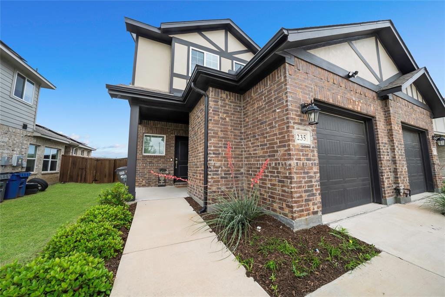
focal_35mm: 12
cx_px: 222
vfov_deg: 90.0
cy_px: 148
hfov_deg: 112.6
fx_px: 148
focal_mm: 12
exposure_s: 1/125
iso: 250
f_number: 9
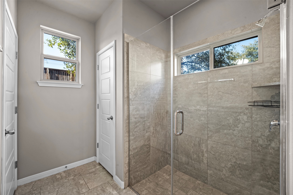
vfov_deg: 81.2
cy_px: 98
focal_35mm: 14
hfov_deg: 104.3
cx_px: 146
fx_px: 114
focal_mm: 14
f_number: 9
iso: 100
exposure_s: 2
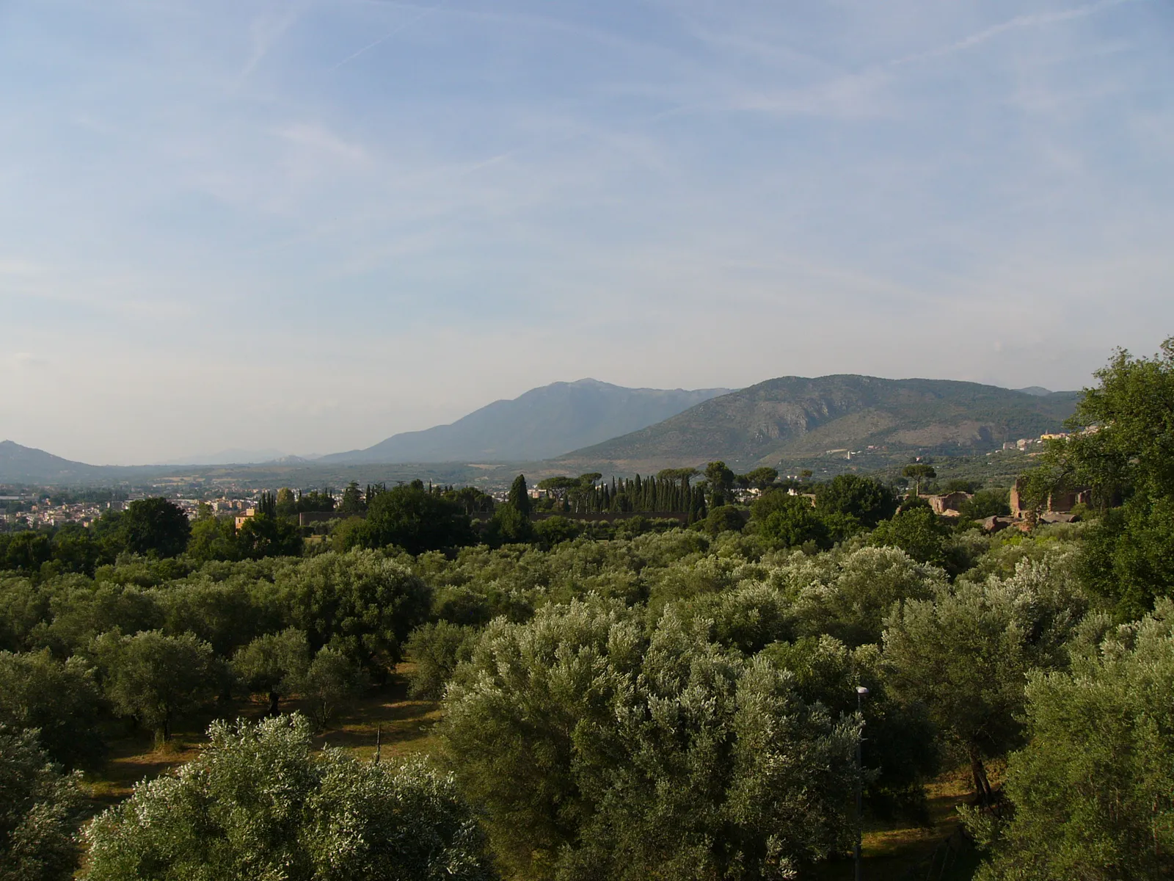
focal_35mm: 36
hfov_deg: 51.4
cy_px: 440
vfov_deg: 39.7
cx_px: 587
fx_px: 1221
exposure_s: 1/400
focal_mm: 6
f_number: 5.2
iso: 50
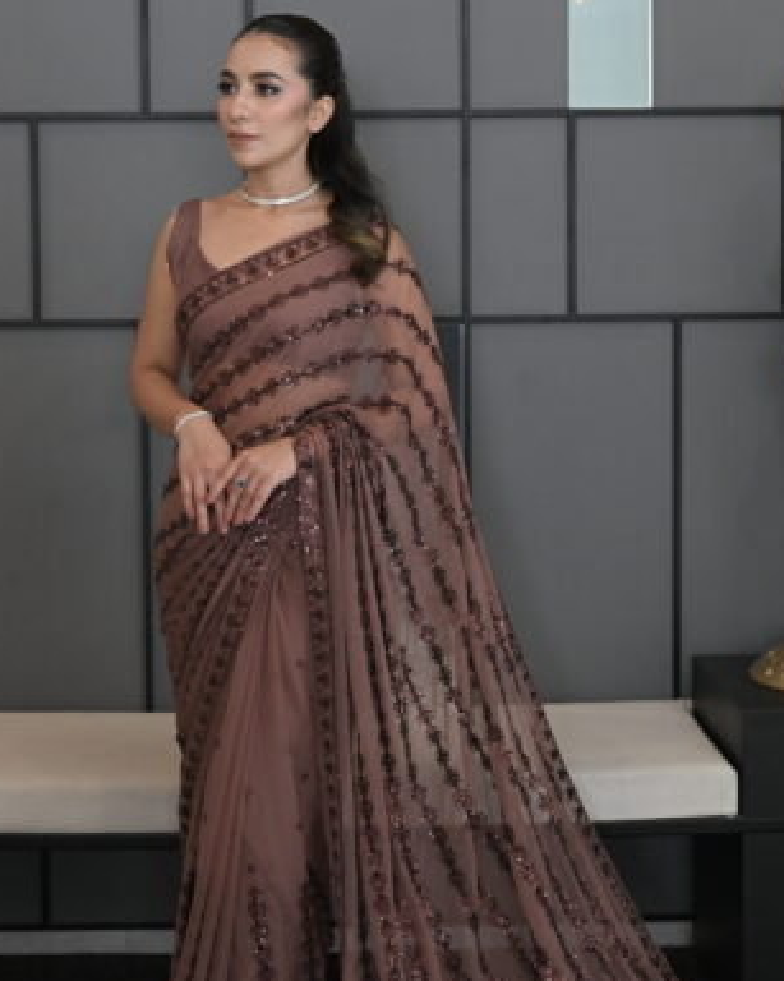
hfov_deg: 19.9
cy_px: 370
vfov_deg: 24.7
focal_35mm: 77
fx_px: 2234
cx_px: 340
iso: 1600
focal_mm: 35
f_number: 3.5
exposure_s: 1/250
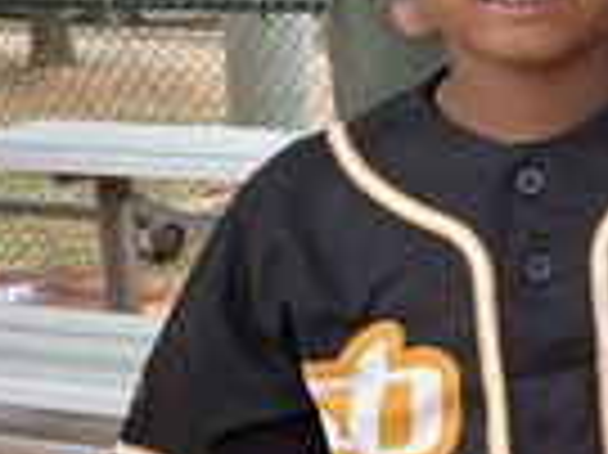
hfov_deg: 23.0
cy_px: 40
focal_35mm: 71
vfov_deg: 20.3
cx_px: 874
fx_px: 1246
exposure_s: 1/1122
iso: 100
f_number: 1.78
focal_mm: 6.76
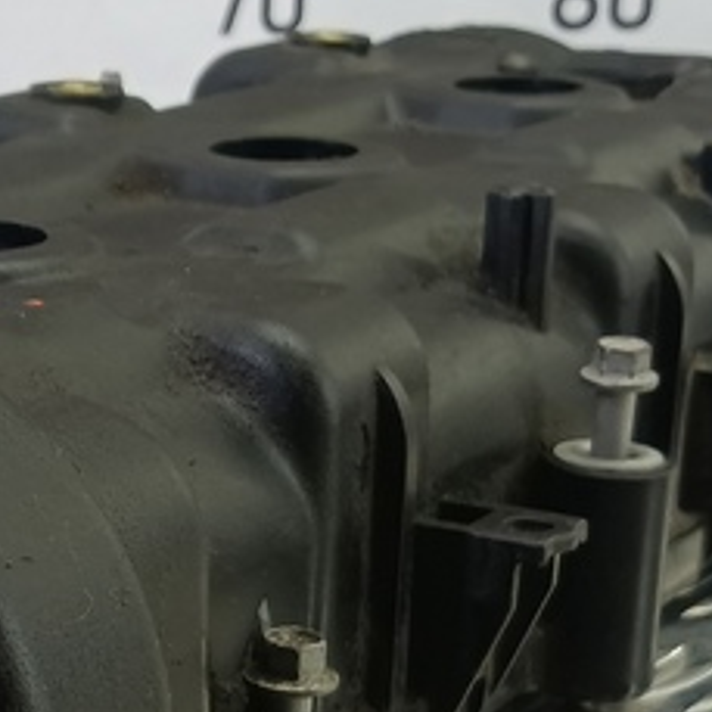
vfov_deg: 18.8
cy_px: 644
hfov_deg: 18.1
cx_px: -155
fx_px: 2118
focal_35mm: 91
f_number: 1.6
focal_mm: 4.11
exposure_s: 1/50
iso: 172
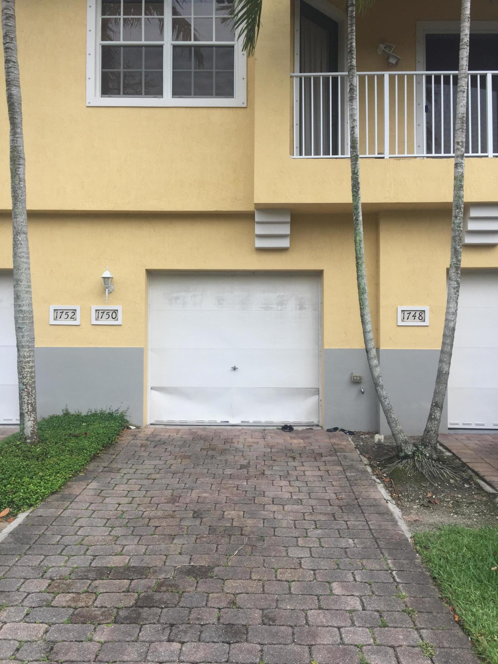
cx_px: 249
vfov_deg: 61.7
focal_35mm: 29
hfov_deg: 48.2
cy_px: 332
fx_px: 556
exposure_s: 1/377
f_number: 2.2
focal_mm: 4.15
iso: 32
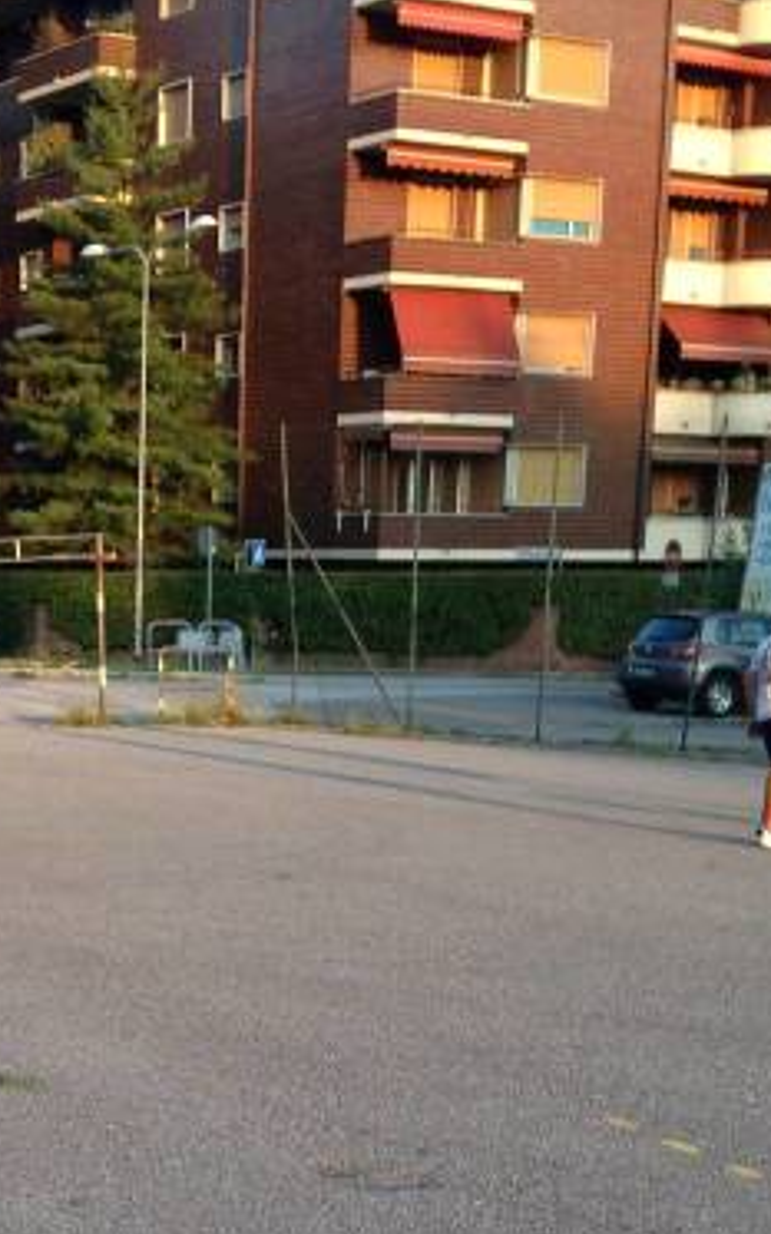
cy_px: 1148
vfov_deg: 27.4
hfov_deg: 17.5
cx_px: -53
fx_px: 2422
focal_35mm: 72
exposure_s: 1/134
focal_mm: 4.12
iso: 50
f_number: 2.4
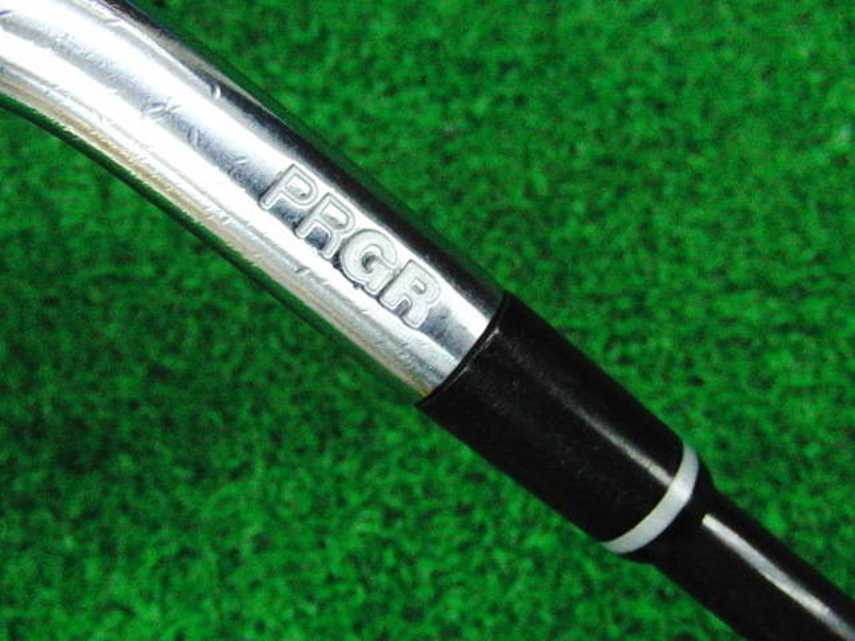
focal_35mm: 37
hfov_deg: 50.1
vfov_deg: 38.7
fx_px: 914
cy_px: 320
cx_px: 428
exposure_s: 1/320
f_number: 3.6
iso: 3200
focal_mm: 6.42
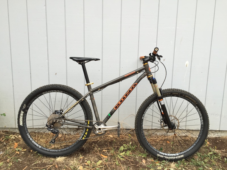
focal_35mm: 29
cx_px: 114
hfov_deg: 61.7
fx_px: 190
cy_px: 85
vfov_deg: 48.2
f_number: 2.2
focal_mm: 4.15
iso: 32
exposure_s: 1/60
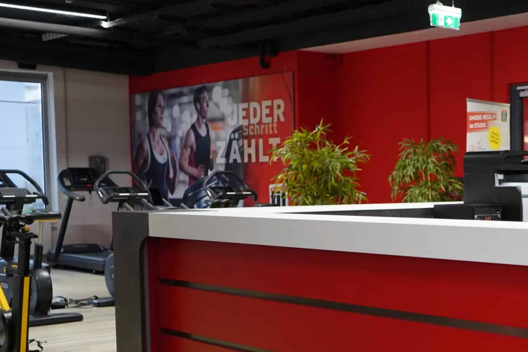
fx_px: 895
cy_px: 246
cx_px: 535
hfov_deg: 30.4
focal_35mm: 61
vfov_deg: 22.1
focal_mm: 29
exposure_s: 1/160
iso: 2500
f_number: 3.5
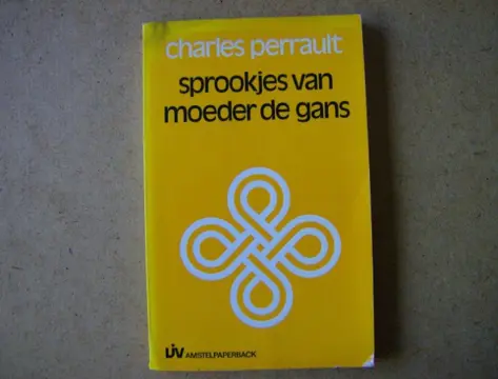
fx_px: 521
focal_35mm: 36
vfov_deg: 40.0
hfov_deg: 51.1
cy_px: 190
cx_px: 249
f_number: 2.8
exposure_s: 1/41
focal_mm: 6
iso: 200
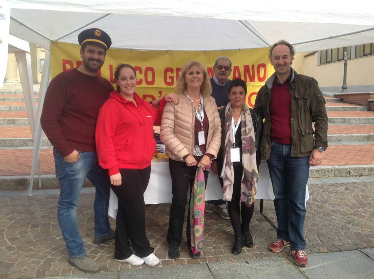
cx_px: 187
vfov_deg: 40.6
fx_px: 377
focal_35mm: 35
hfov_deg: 52.7
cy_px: 140
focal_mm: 4.28
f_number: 2.4
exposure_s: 1/296
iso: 50
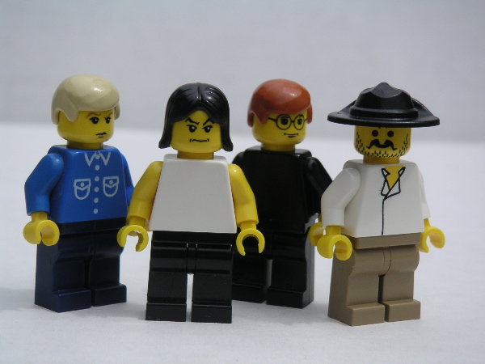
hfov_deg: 17.7
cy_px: 182
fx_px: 1555
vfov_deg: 13.3
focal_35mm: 111
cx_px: 242
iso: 50
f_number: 8
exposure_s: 1/180
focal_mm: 17.1
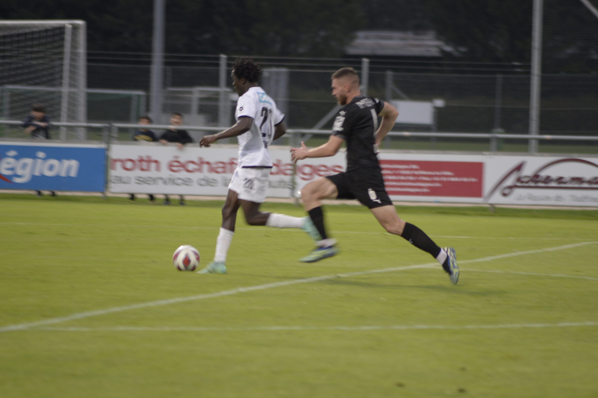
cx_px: 308
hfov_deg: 6.2
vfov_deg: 4.1
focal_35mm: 332
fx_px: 5509
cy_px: 188
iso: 1100
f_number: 5.6
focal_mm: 300
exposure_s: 1/125
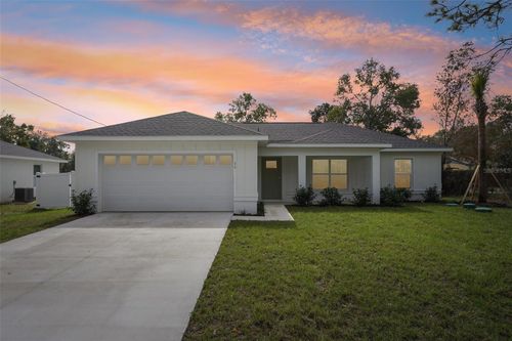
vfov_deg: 51.3
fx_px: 355
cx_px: 256
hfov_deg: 71.5
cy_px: 170
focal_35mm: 25
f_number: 18
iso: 100
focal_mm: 25
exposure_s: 1/50
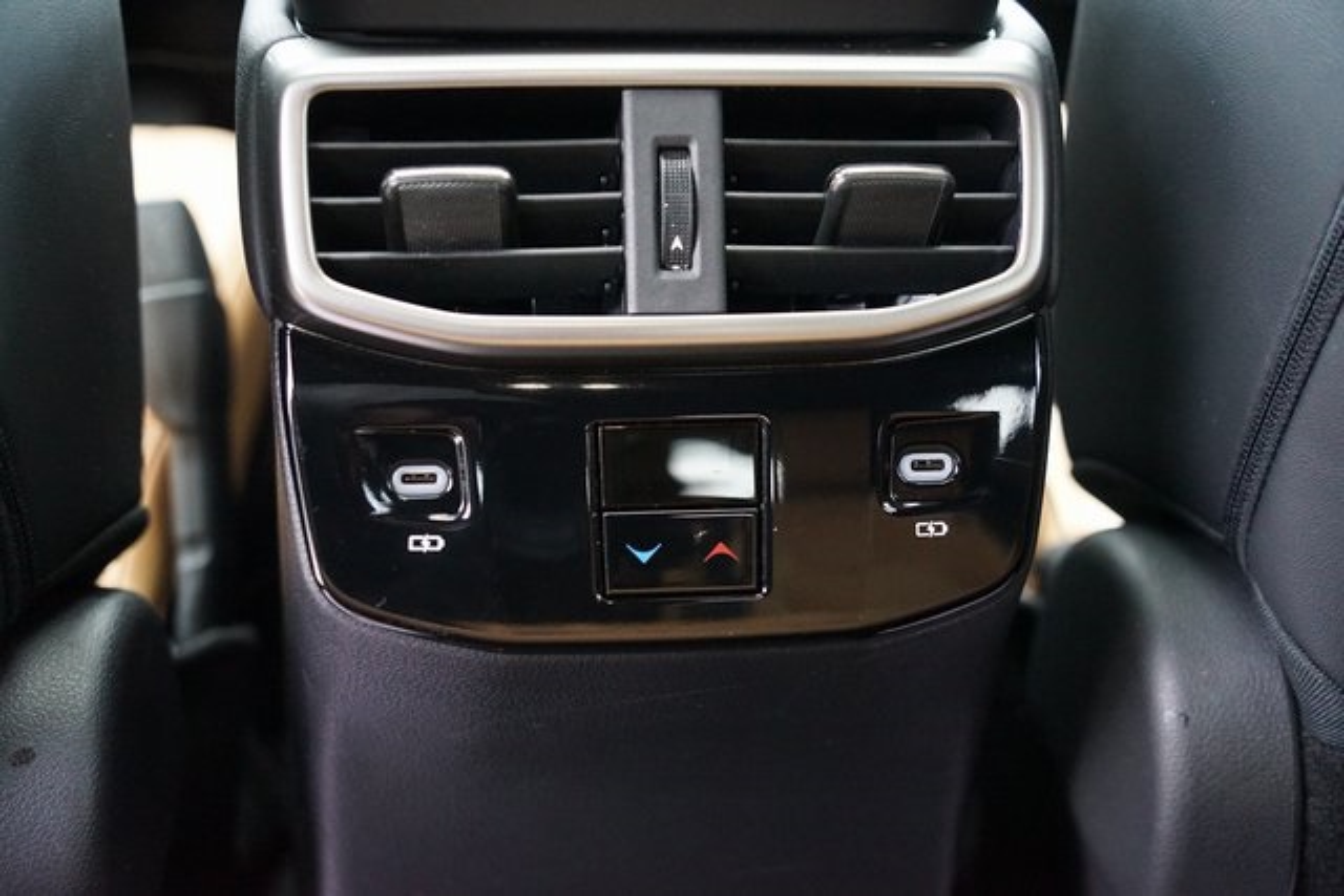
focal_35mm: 44
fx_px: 1643
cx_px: 672
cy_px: 448
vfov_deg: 30.5
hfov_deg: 44.5
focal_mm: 44
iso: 6400
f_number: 3.5
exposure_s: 1/160
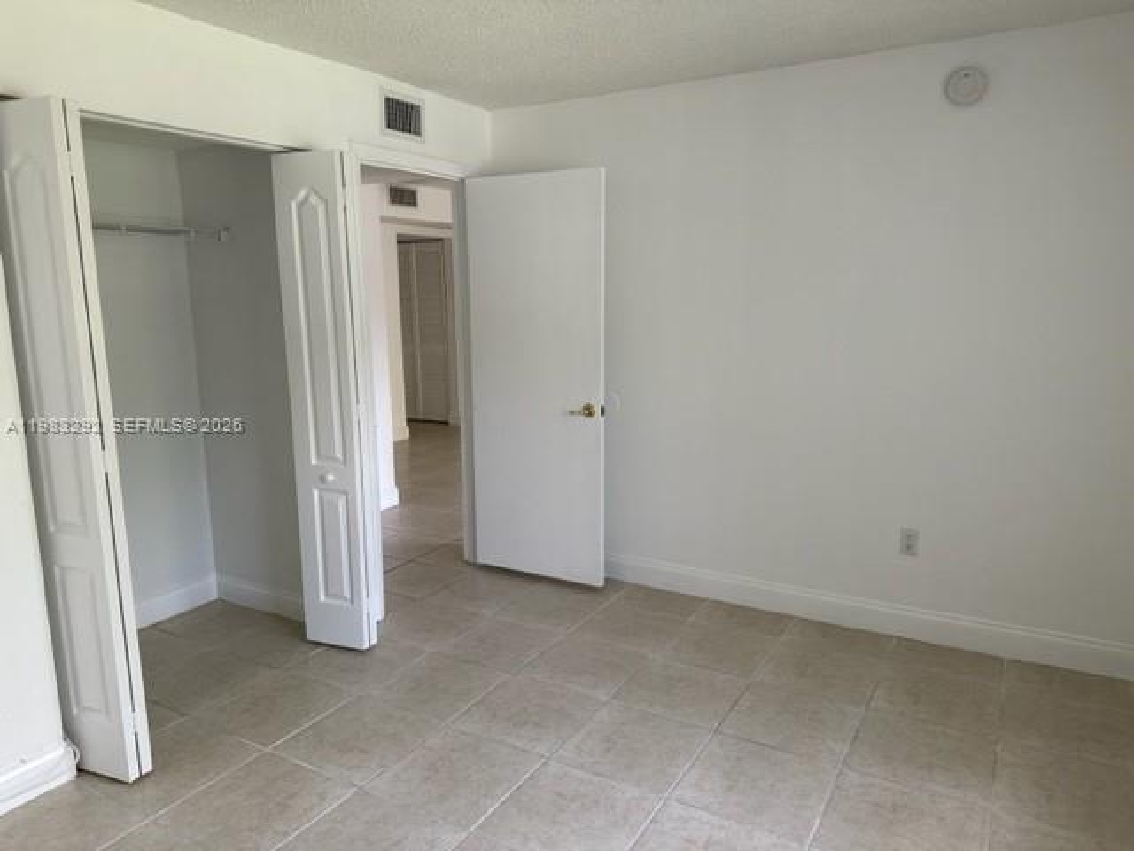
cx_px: 567
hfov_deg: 71.6
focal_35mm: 24
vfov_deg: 56.8
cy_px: 426
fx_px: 786
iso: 160
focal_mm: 6.86
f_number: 1.78
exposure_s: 1/121
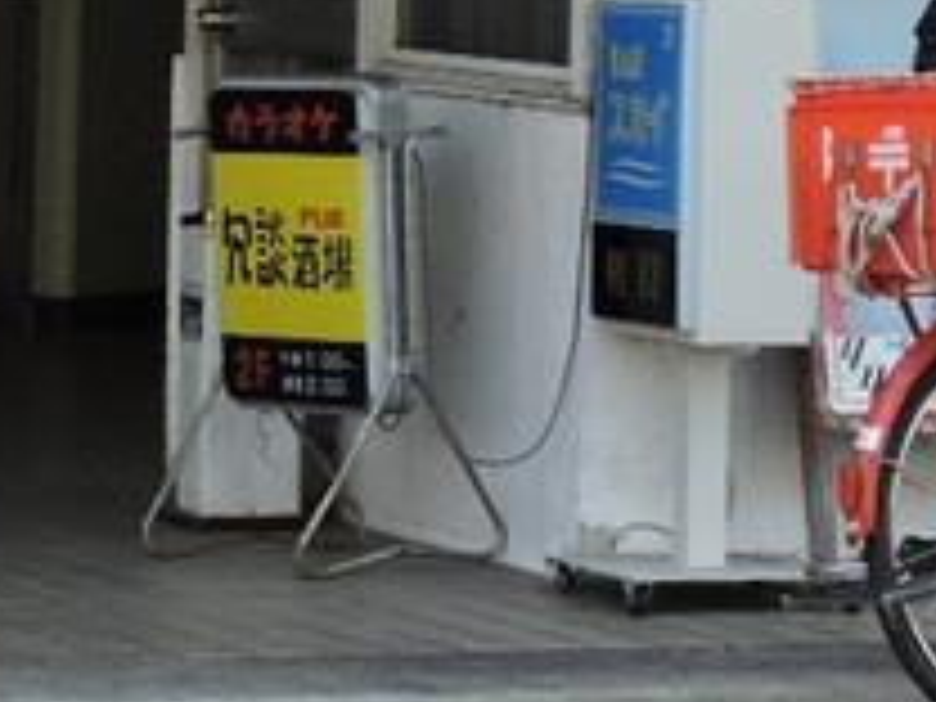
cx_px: 292
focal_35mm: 271
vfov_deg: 5.4
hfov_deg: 7.3
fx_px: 7328
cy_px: -522
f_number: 4
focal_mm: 9.9
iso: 100
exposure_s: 1/125
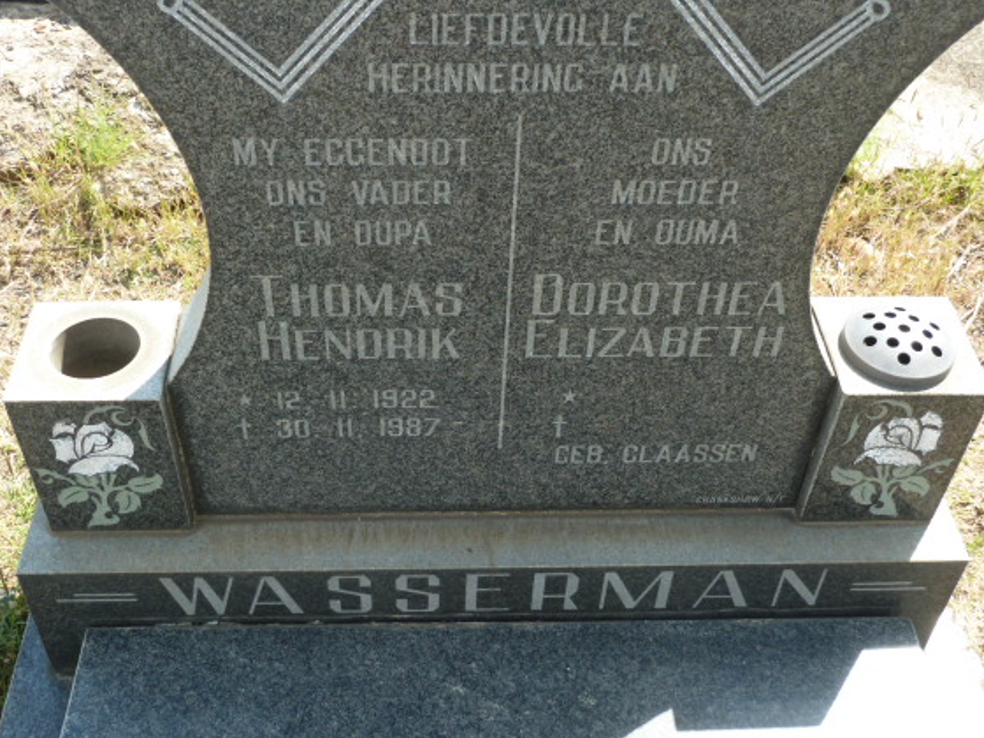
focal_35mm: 40
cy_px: 374
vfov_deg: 36.0
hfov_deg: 46.8
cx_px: 457
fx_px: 1137
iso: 80
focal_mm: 5.7
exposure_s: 1/125
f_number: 4
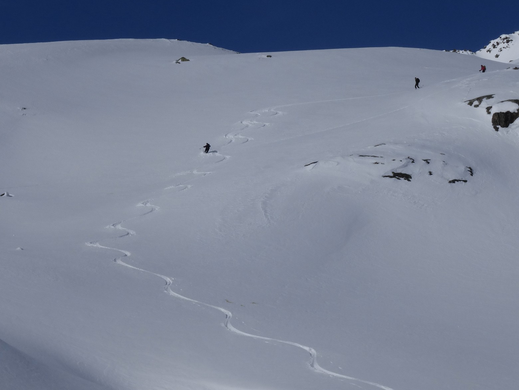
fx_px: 1904
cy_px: 195
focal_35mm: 127
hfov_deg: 15.5
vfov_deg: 11.7
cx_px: 260
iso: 100
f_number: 6.3
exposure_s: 1/2000
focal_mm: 20.6
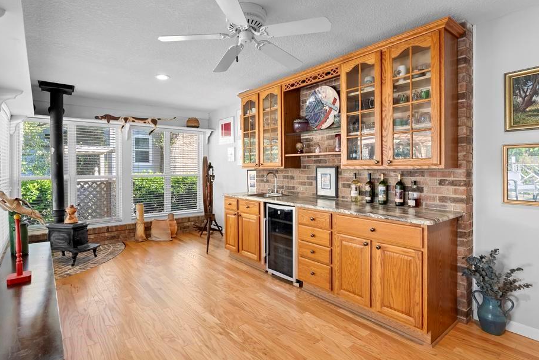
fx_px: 270
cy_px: 168
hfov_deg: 89.9
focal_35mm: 18
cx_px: 258
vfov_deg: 67.3
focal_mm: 16
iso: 800
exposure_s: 1/8
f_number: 8
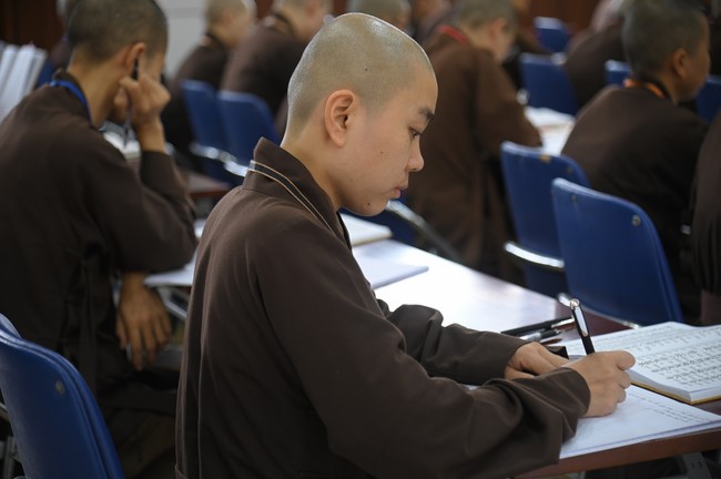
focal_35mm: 86
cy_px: 240
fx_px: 1721
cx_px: 360
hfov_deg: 23.7
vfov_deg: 15.9
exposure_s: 1/60
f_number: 4
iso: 250
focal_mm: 86
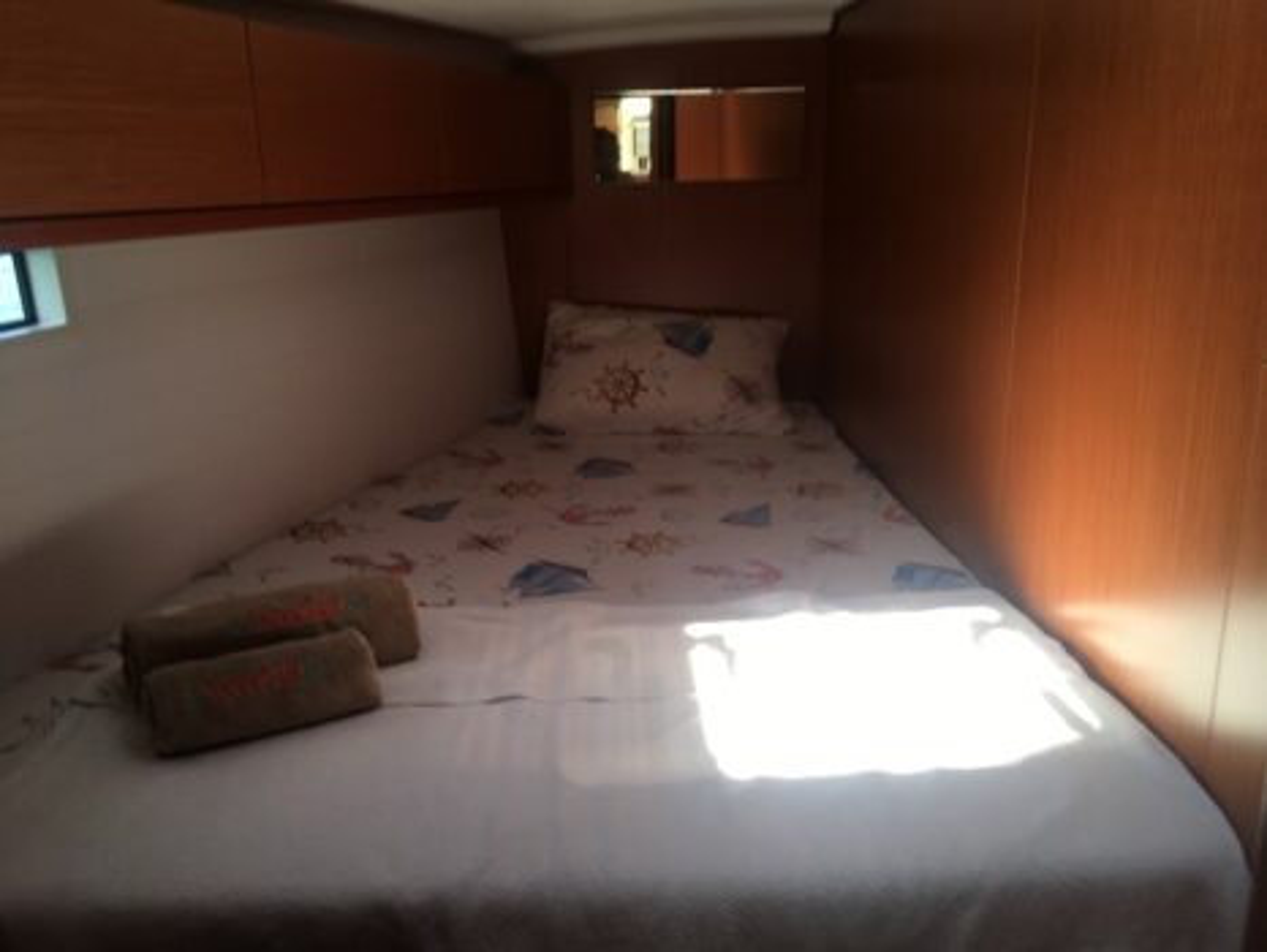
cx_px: 634
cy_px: 476
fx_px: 1062
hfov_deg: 61.6
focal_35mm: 29
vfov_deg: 48.3
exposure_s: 1/50
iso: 25
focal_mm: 4.15
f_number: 2.2
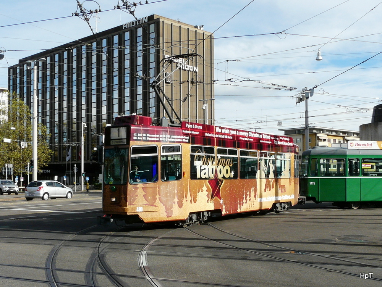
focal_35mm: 31
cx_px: 191
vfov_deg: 45.5
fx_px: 342
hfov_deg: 58.3
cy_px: 144
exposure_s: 1/400
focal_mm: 5
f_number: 5.6
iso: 100
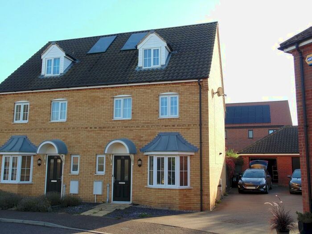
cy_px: 117
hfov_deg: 54.0
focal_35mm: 34
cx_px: 156
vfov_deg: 41.8
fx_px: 306
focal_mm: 6.2
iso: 80
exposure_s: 1/250
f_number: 3.4
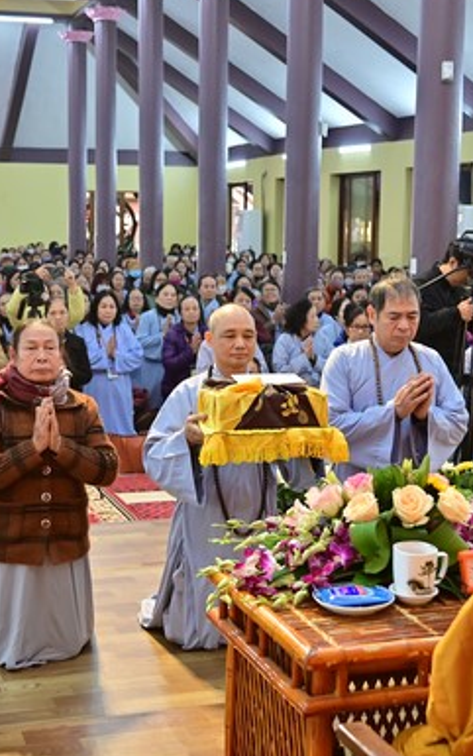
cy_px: 395
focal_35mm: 55
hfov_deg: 23.5
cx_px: 161
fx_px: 1133
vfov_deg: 36.9
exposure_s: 1/125
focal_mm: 32
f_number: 4
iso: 800
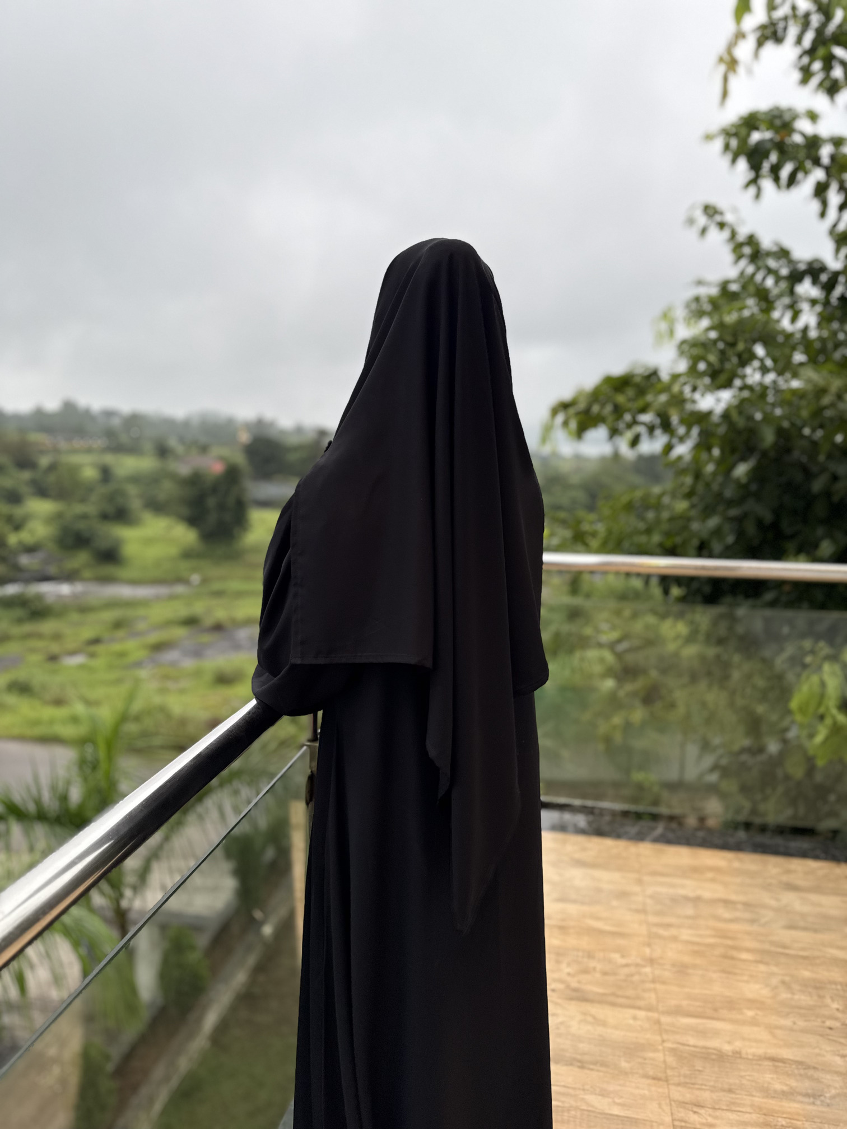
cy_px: 564
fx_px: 783
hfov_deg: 56.8
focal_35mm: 24
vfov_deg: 71.6
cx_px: 424
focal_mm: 6.76
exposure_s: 1/121
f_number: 1.78
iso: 100
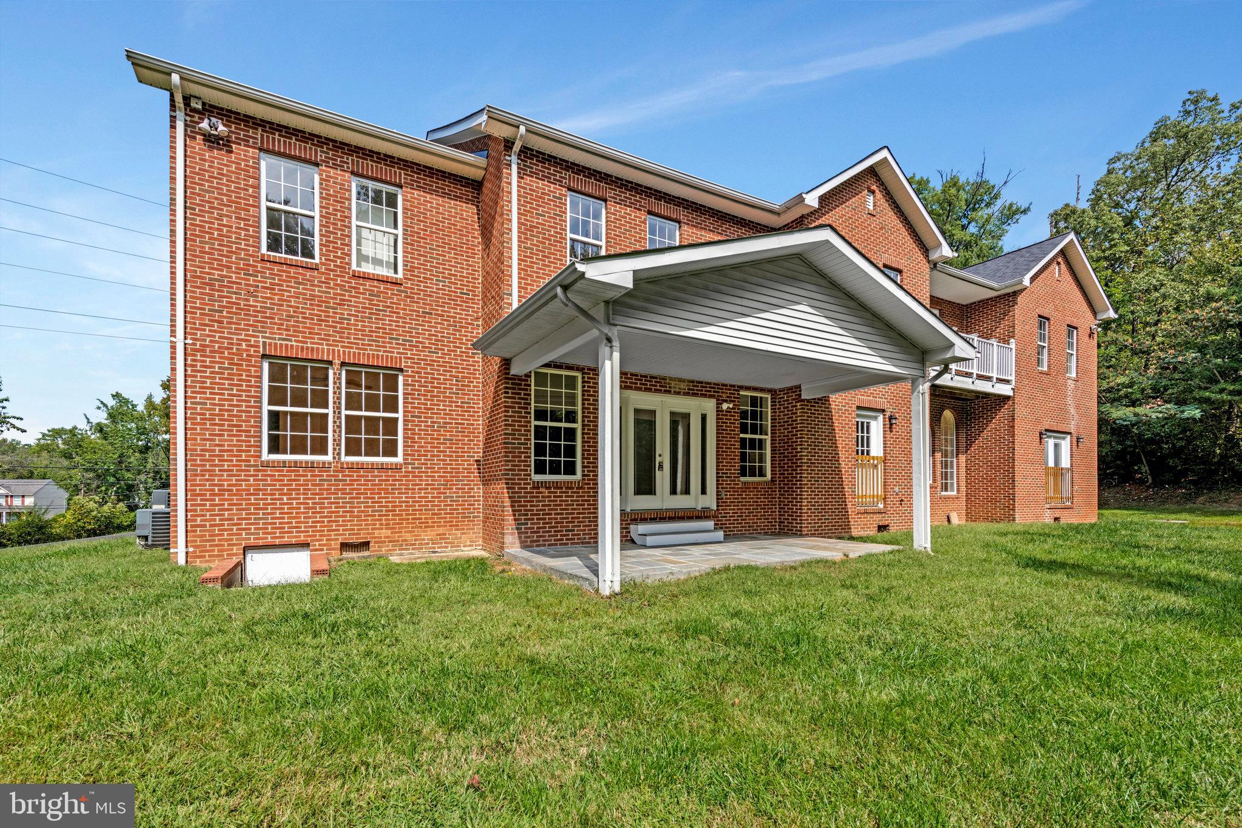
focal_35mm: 15
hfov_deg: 100.4
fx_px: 518
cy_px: 414
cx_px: 621
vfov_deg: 77.3
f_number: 8
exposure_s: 1/250
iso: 100
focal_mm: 15
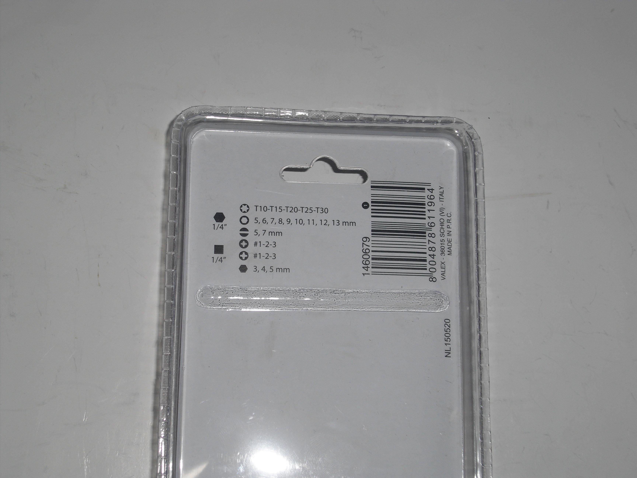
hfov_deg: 29.8
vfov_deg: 22.6
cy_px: 239
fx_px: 1196
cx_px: 318
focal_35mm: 65
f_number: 3.8
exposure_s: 1/60
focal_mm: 10.7
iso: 64
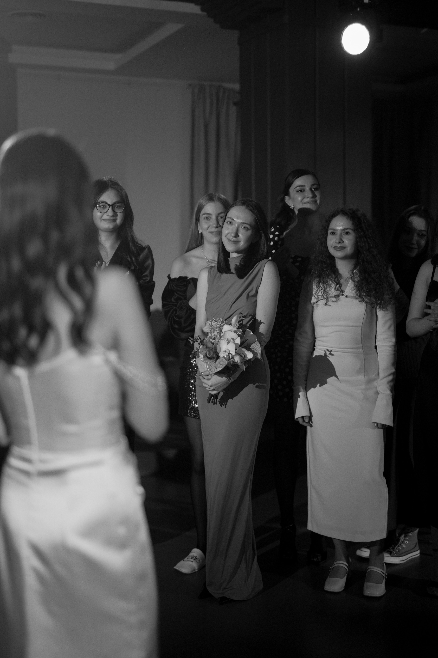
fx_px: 912
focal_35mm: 50
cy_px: 329
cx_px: 219
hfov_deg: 27.0
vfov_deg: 39.6
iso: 800
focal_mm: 50
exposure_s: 1/800
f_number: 1.4
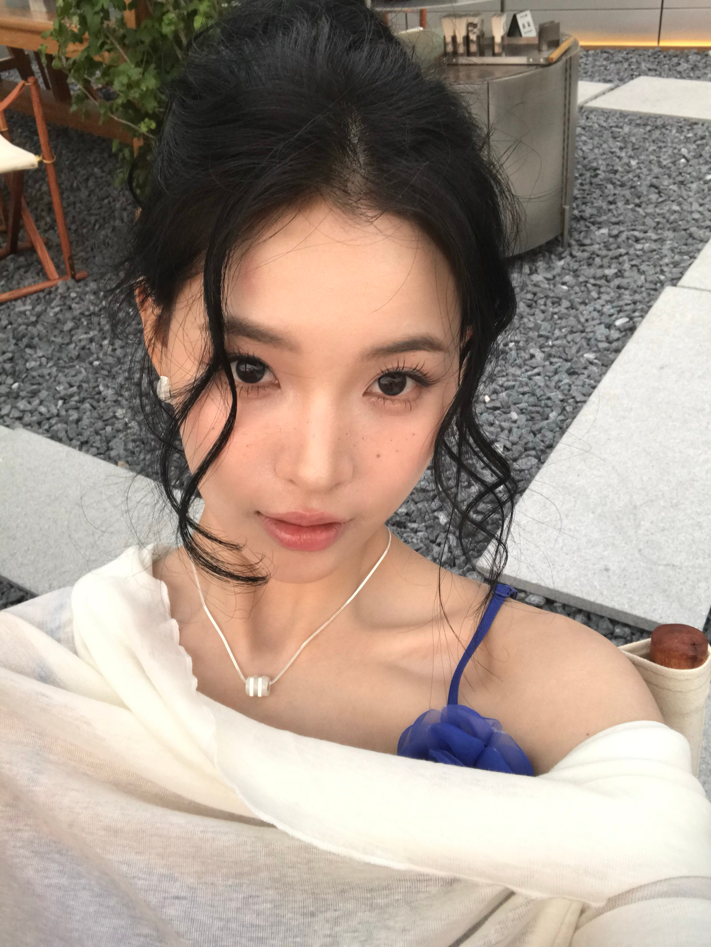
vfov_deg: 56.8
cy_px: 474
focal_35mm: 32
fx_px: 875
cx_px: 356
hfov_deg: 44.2
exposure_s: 1/61
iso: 25
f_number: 2.2
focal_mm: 2.87
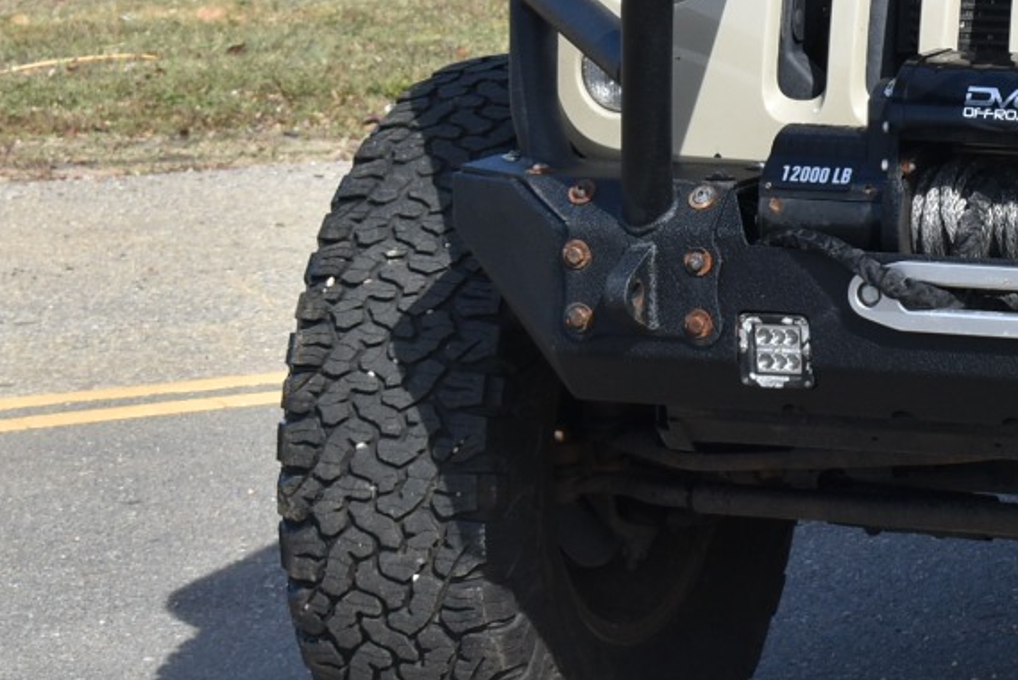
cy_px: 13
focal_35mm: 196
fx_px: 5545
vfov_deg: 7.0
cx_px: 1381
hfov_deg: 10.2
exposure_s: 1/320
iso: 200
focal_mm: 46
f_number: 9
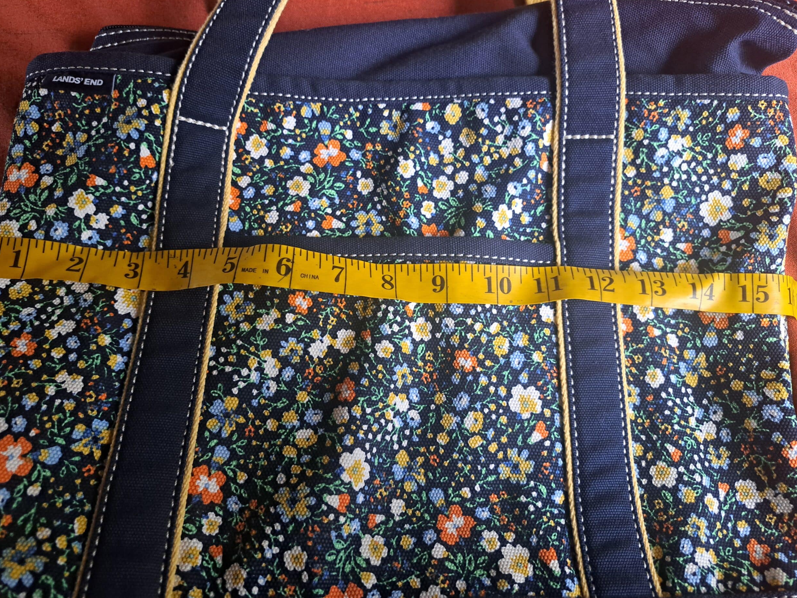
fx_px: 576
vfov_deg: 54.9
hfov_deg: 69.4
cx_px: 392
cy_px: 292
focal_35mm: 25
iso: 400
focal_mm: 5.23
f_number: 1.8
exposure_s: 1/30
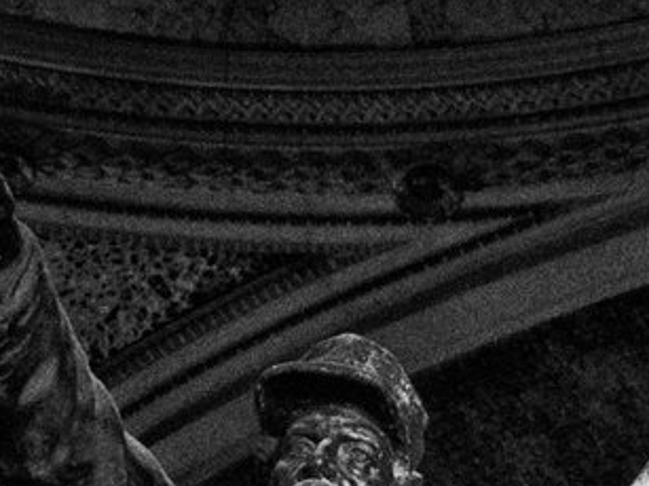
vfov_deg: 11.7
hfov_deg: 16.4
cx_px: 416
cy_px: 771
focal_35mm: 120
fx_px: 2249
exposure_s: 1/4
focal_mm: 7.5
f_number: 2.7
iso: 200
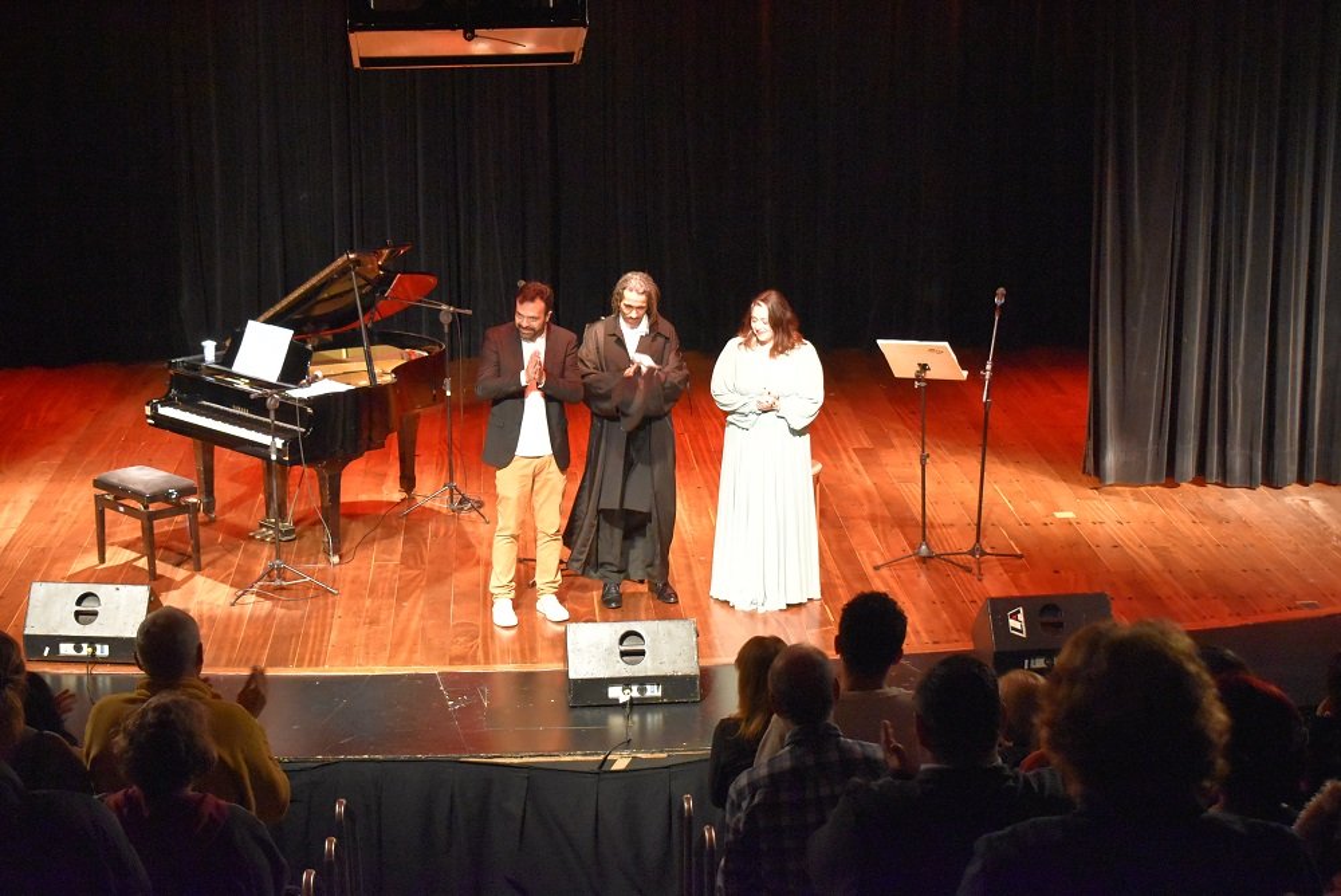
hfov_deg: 29.2
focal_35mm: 69
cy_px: 448
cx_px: 670
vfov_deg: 19.8
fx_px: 2572
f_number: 5.3
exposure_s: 1/60
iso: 5600
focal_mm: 46
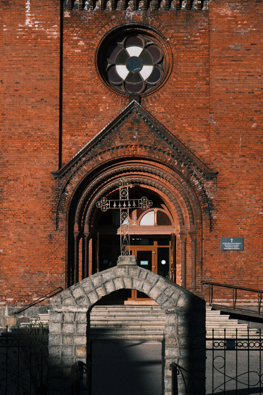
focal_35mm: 91
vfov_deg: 22.4
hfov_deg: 15.0
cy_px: 198
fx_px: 997
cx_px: 132
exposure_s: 1/4000
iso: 400
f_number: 4
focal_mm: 60.8
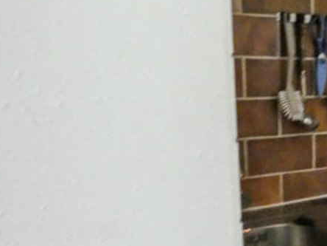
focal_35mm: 54
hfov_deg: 30.1
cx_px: 396
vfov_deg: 26.8
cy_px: 175
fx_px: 510
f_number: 2.8
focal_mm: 3.6
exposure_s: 1/60
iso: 1250
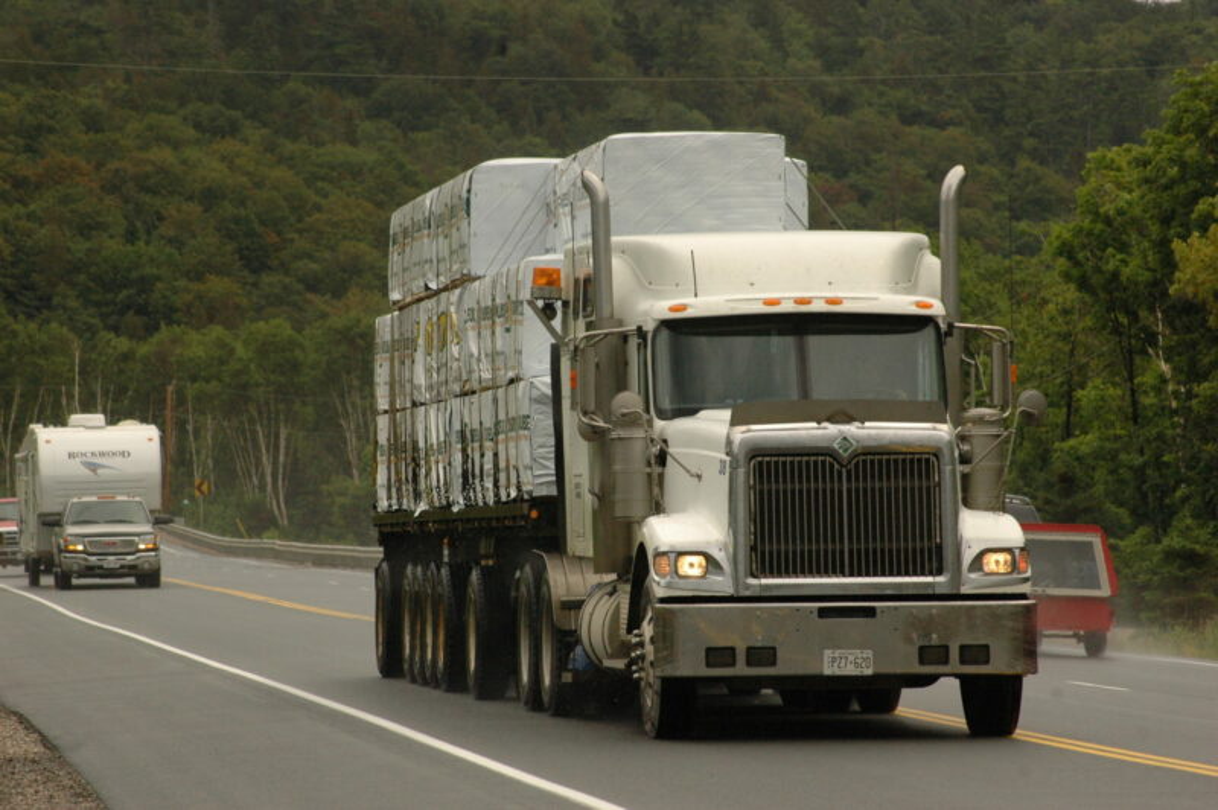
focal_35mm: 218
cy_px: 405
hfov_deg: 9.5
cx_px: 609
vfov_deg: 6.3
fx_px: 7353
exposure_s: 1/1500
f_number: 9.5
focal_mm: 145
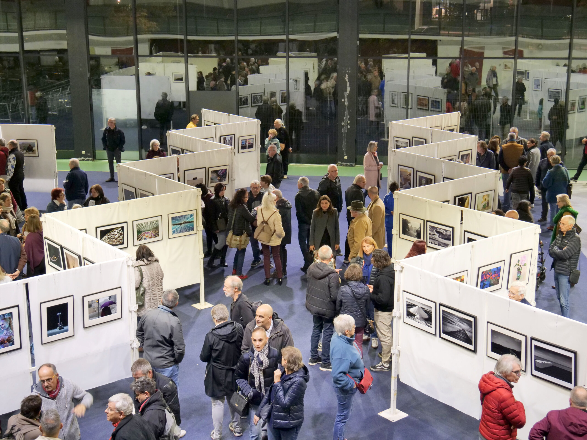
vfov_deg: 29.1
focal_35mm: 50
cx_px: 294
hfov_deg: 38.2
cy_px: 220
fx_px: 848
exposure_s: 1/60
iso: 1250
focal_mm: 25
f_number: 5.3
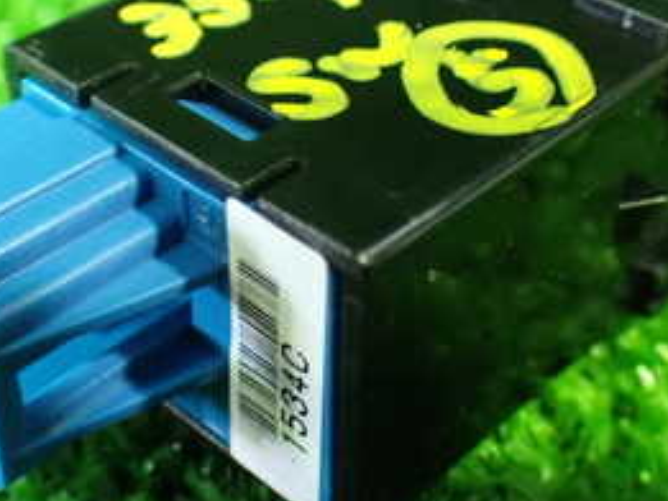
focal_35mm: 69
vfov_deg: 21.3
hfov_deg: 28.1
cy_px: 184
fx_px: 1332
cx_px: 302
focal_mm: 5.4
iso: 1250
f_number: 2.3
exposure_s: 1/30
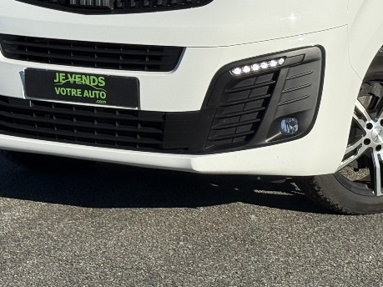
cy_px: 96
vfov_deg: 11.0
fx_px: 1482
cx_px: 281
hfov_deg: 14.7
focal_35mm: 134
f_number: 1.78
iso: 64
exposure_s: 1/7874
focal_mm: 6.76
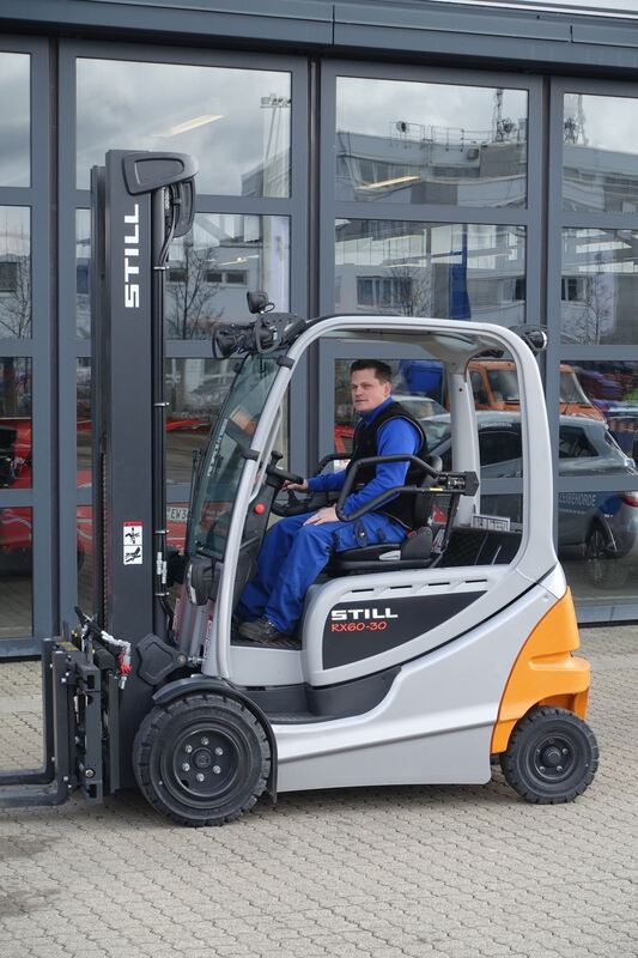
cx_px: 319
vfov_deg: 28.8
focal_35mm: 70
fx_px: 1861
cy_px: 479
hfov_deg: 19.4
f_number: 5.6
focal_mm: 25.7
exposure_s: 1/160
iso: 200
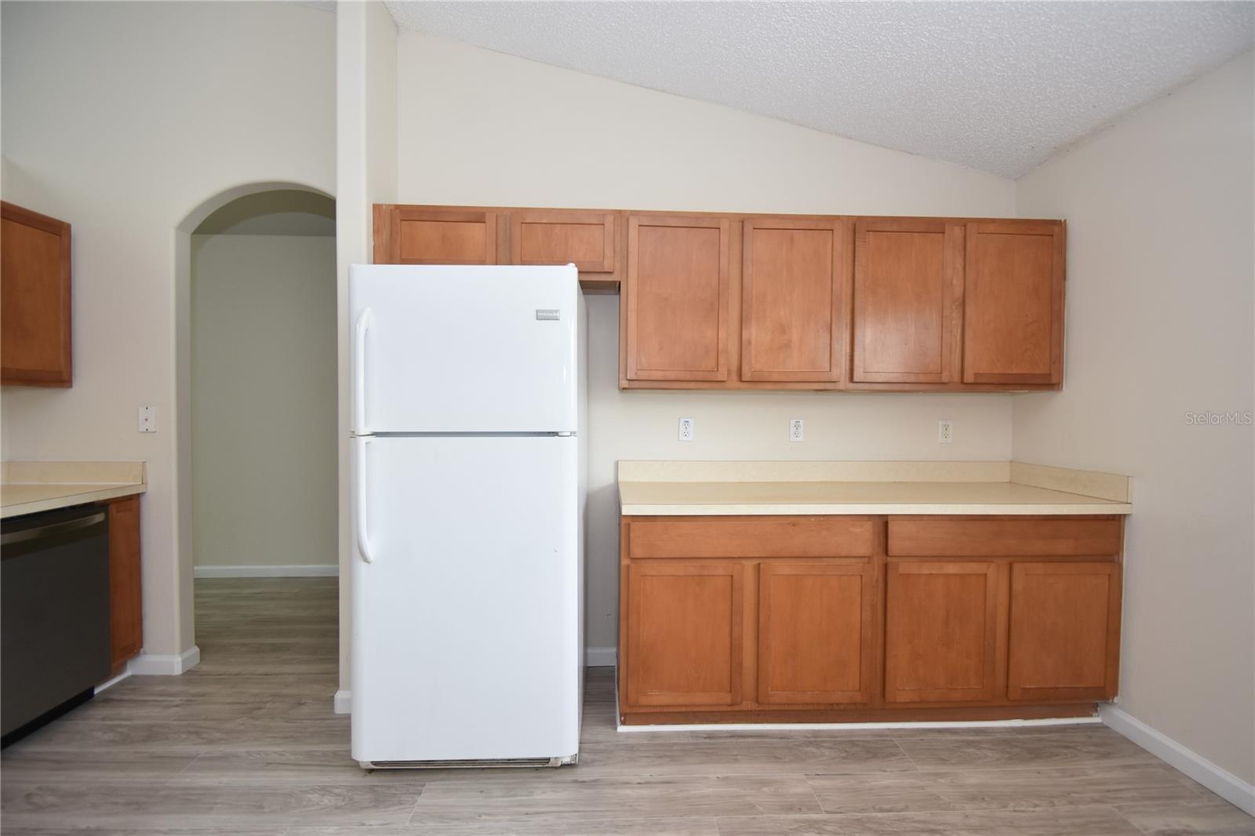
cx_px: 628
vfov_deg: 77.3
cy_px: 418
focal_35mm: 15
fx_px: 523
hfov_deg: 100.4
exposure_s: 1/60
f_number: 4
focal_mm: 10
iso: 320
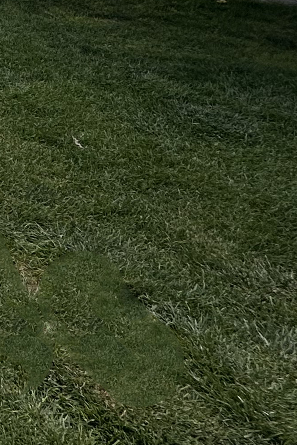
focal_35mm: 59
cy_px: -110
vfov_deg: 28.7
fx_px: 730
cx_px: -425
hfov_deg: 14.5
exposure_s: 1/979
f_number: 2.2
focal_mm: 2.22
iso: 40
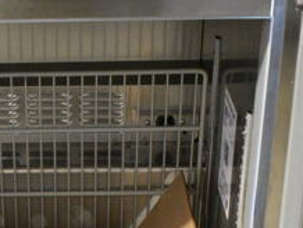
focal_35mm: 113
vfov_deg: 12.8
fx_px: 990
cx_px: -4
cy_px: 278
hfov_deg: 17.0
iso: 6400
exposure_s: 1/80
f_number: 4.2
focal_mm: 28
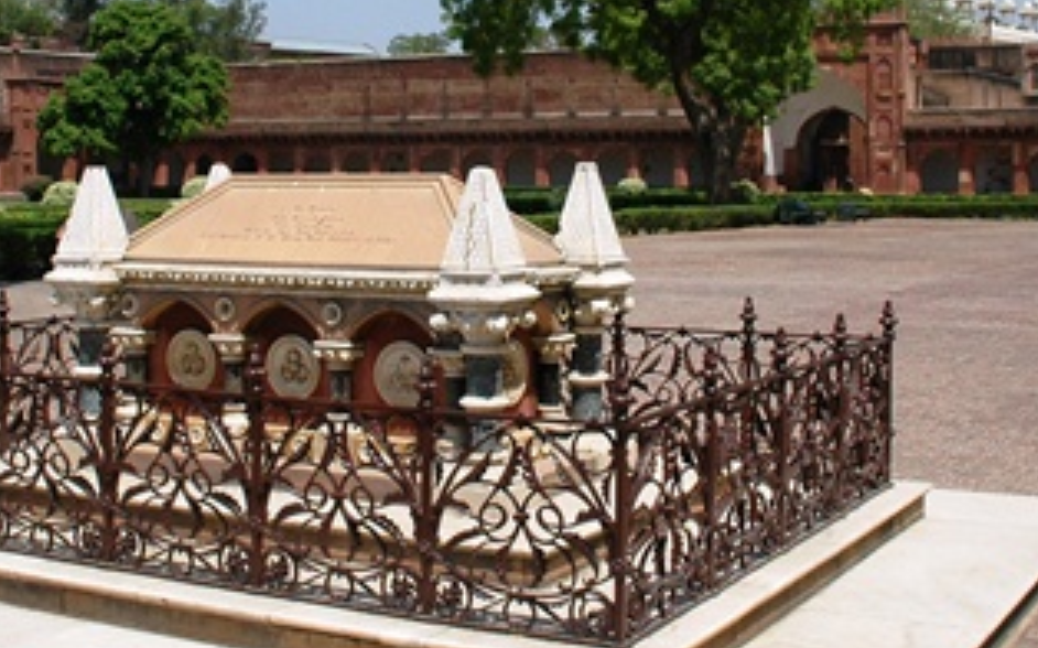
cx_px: 459
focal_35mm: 56
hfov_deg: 36.2
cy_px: 192
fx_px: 1584
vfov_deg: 23.0
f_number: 11
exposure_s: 1/400
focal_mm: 18
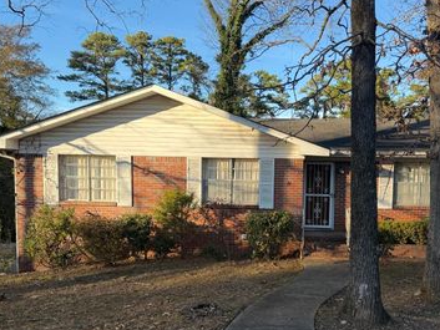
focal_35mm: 34
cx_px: 267
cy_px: 211
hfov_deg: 53.5
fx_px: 432
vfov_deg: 41.4
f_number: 1.78
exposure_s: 1/1192
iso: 80
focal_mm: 6.76
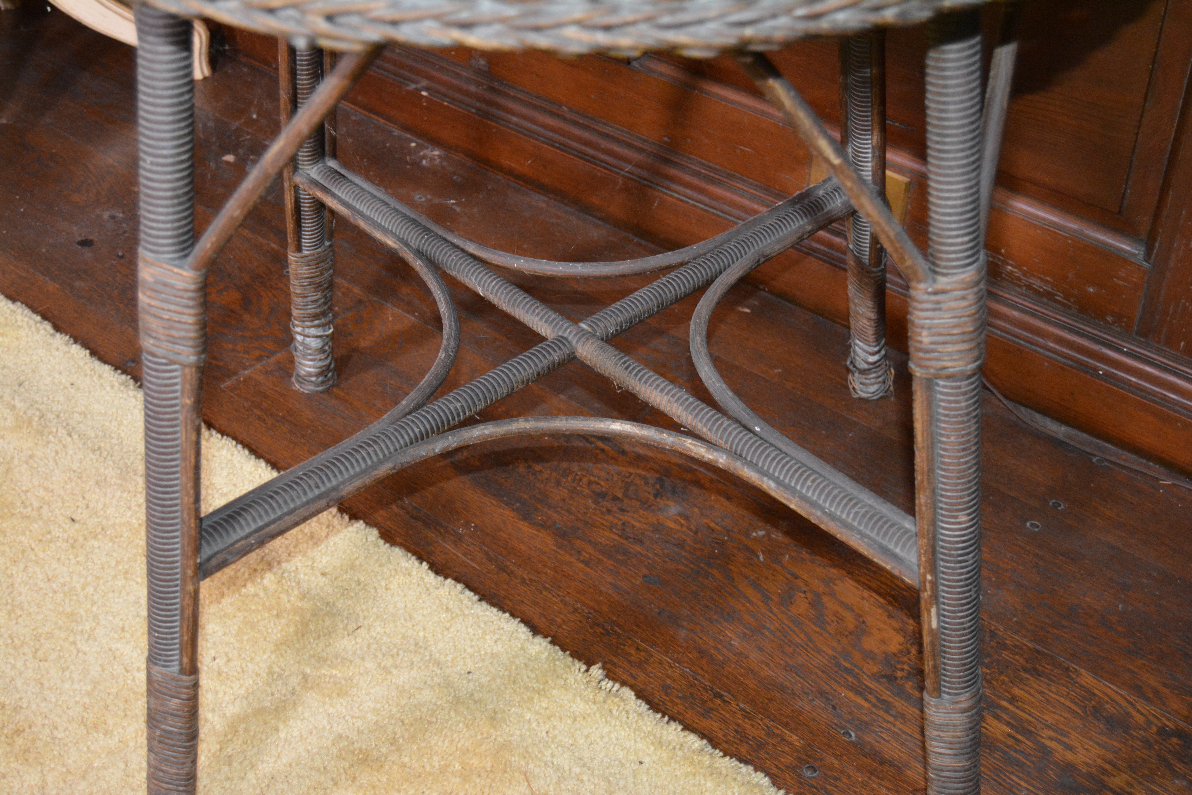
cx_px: 596
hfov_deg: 42.3
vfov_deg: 28.9
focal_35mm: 46
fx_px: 1540
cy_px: 398
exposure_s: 1/60
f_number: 4.2
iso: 3200
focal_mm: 31
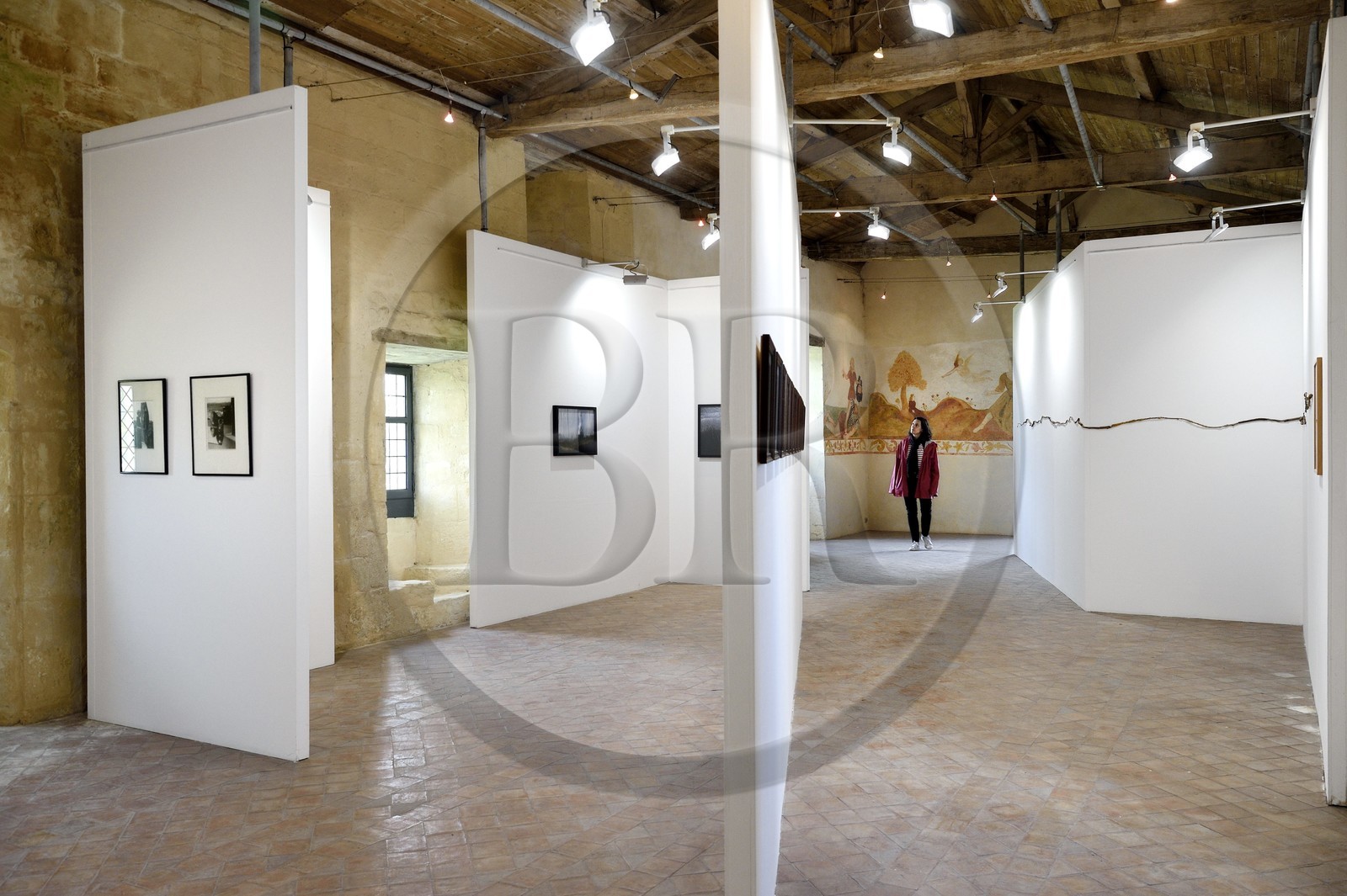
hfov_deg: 63.7
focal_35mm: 29
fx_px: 1084
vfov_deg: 44.9
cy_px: 448
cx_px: 674
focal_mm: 29
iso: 800
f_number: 7.1
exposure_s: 1/60
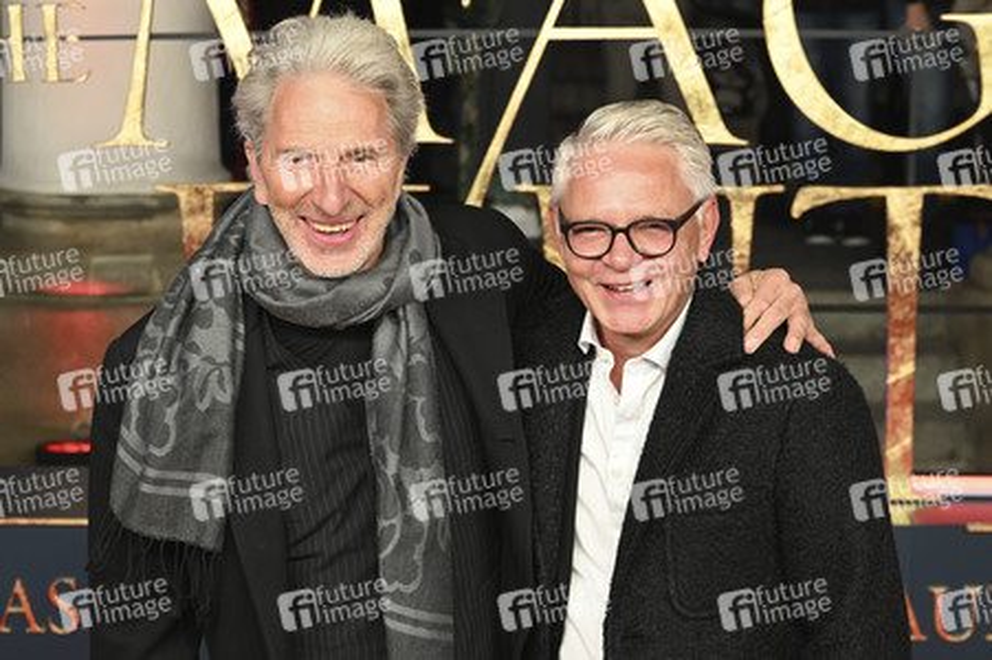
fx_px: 2065
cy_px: 330
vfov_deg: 18.2
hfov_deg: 27.0
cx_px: 496
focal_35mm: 75
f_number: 5.6
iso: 640
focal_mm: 75
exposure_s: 1/125
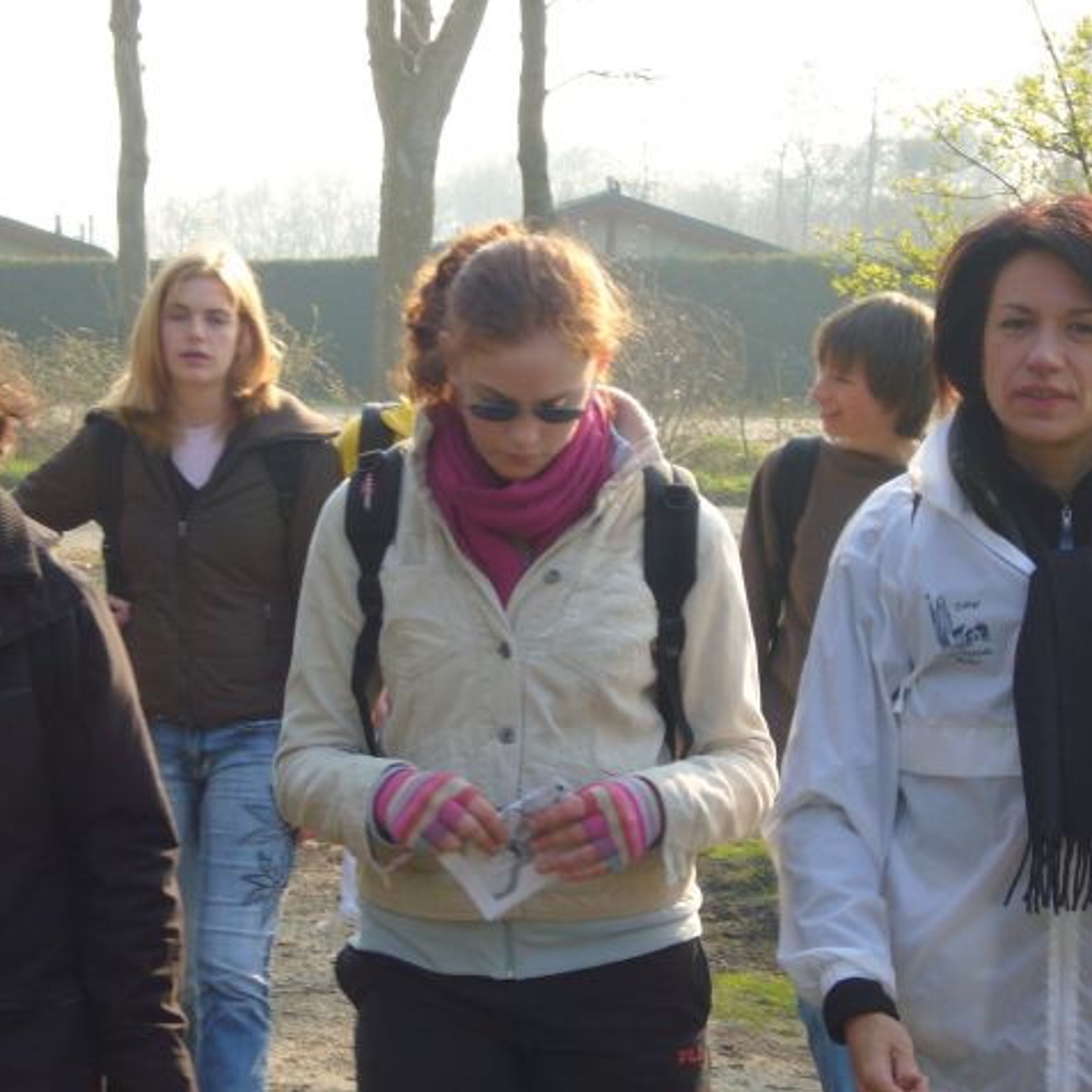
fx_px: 4319
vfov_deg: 14.4
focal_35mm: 121
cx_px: 472
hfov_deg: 14.4
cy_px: 545
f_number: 5.6
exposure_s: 1/100
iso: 80
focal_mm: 16.8
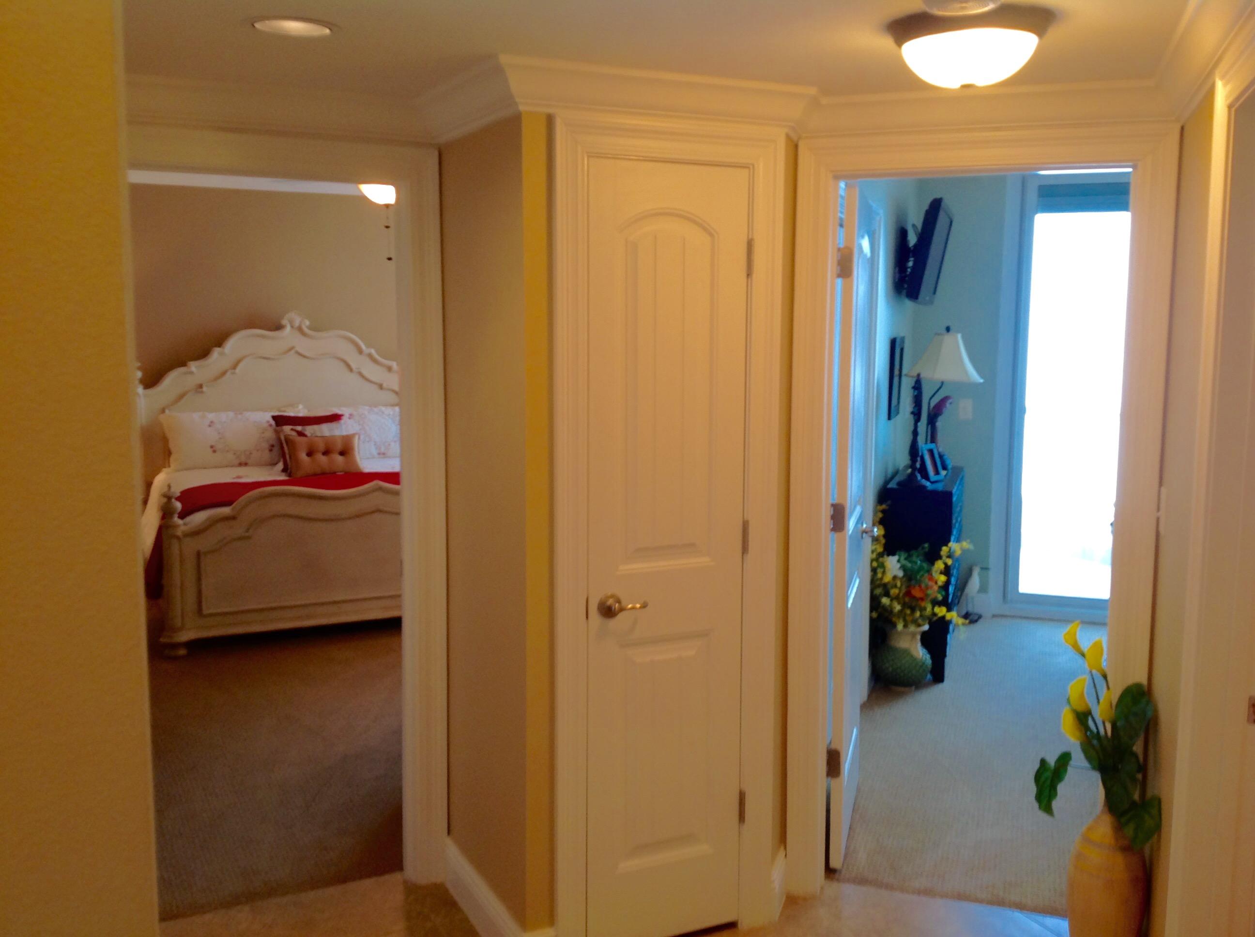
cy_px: 468
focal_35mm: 35
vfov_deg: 40.6
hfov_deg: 52.7
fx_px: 1267
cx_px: 628
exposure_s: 1/15
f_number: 2.4
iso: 50
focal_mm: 4.28
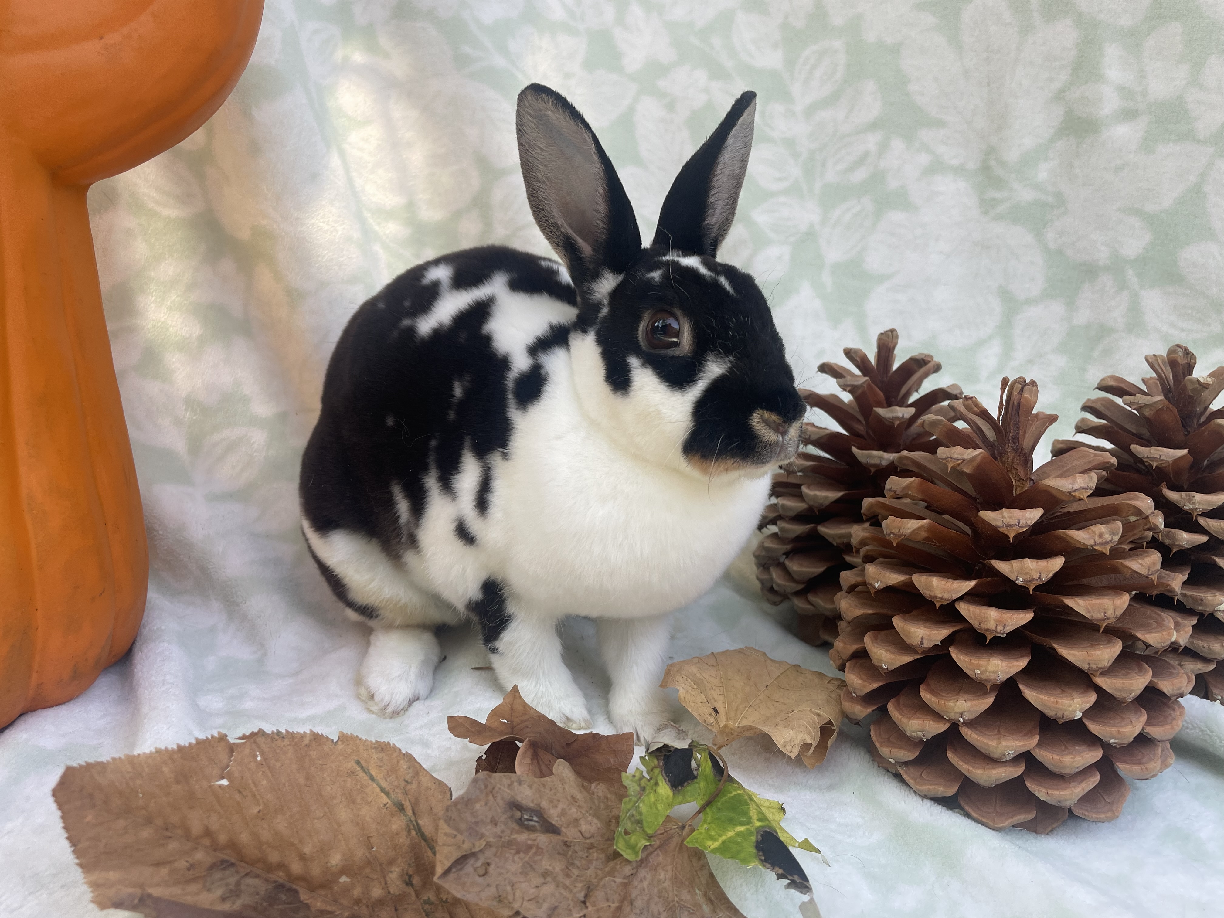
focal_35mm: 26
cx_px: 612
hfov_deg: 67.3
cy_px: 459
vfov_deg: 53.1
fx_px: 919
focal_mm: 4.2
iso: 32
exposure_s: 1/270
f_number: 1.6
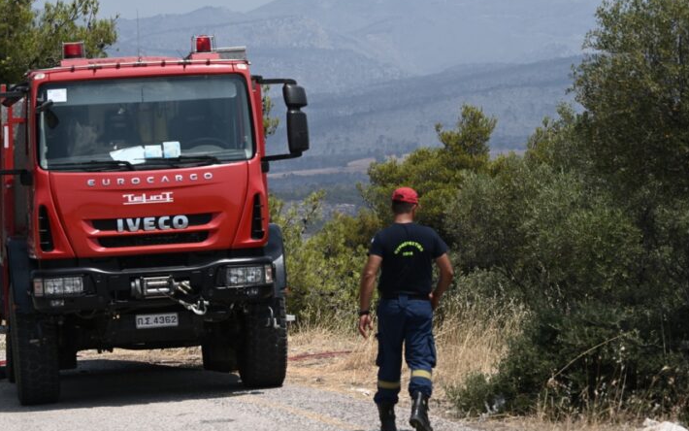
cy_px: 199
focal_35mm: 140
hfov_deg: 14.9
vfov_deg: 9.4
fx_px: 2629
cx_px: 344
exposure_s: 1/800
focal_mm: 130
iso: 200
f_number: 8
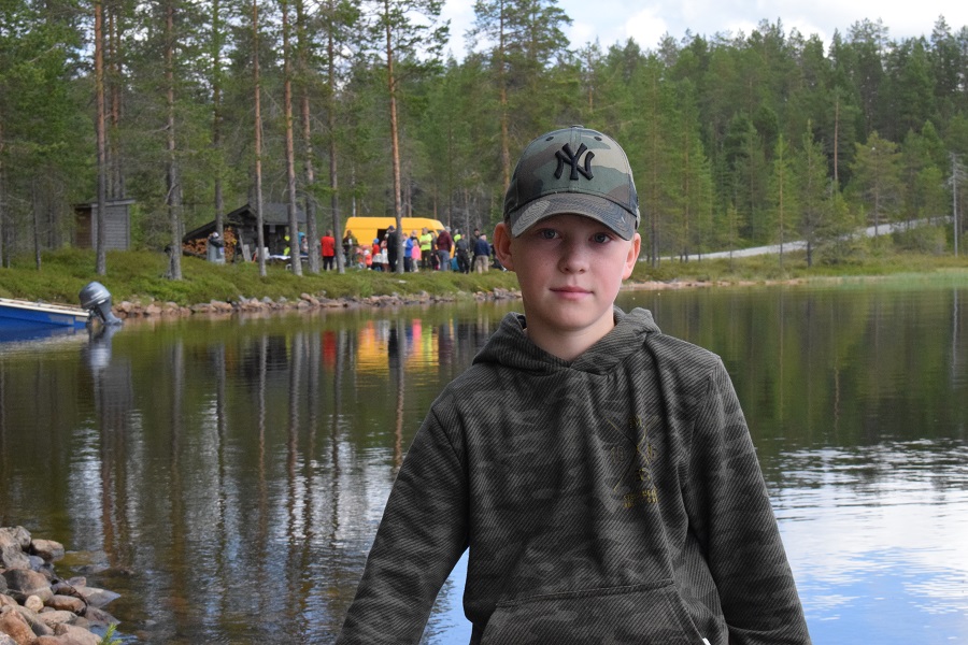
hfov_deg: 24.6
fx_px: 2218
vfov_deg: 16.6
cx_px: 484
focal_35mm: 82
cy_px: 322
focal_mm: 55
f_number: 14
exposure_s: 1/800
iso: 3200
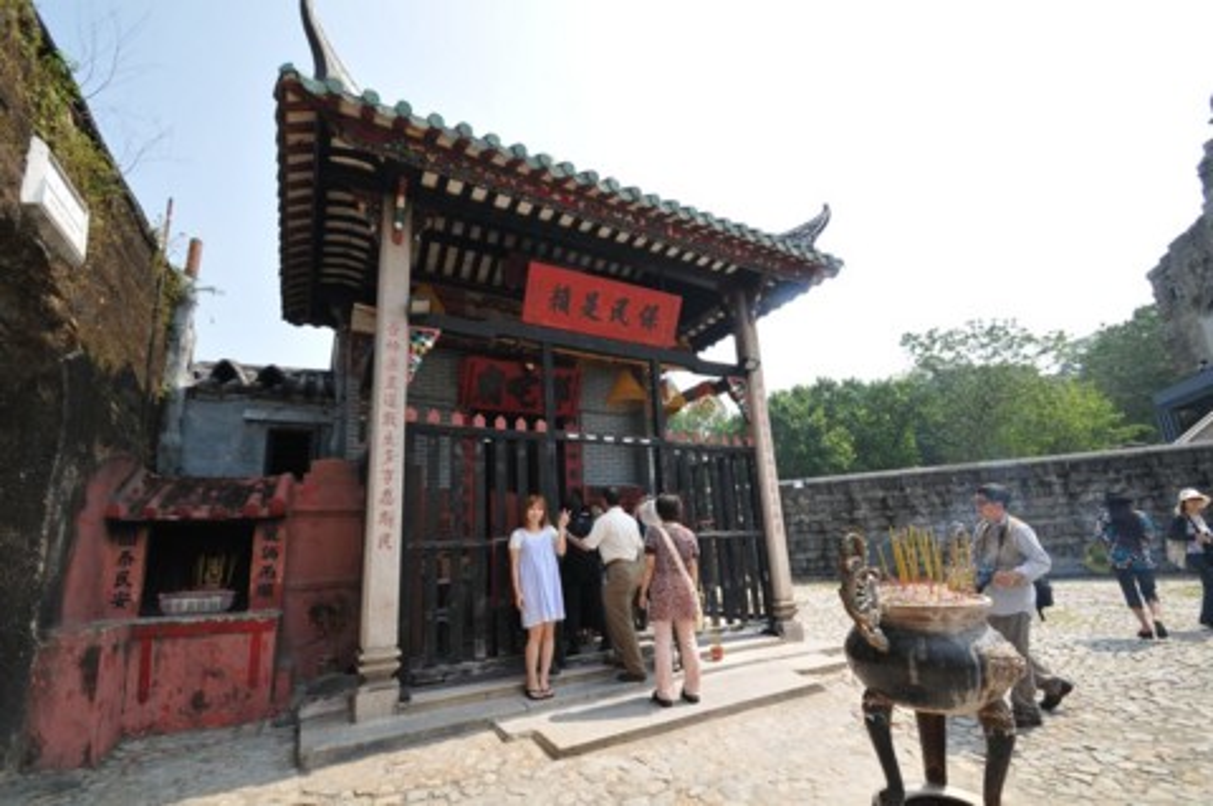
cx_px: 606
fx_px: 505
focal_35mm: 15
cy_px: 403
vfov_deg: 77.2
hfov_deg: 100.4
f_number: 9
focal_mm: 10
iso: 400
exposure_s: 1/320
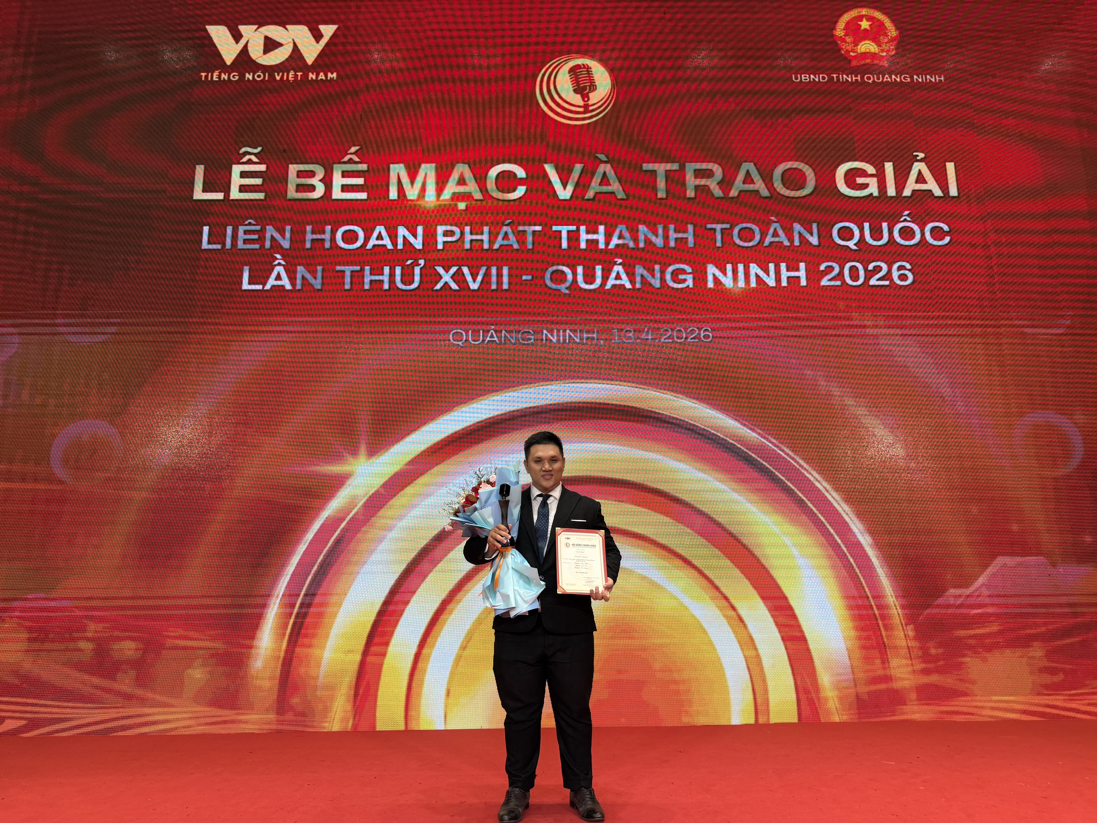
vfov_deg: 56.8
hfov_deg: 71.6
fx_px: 761
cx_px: 548
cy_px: 412
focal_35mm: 24
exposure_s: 1/145
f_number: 1.78
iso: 50
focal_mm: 6.76
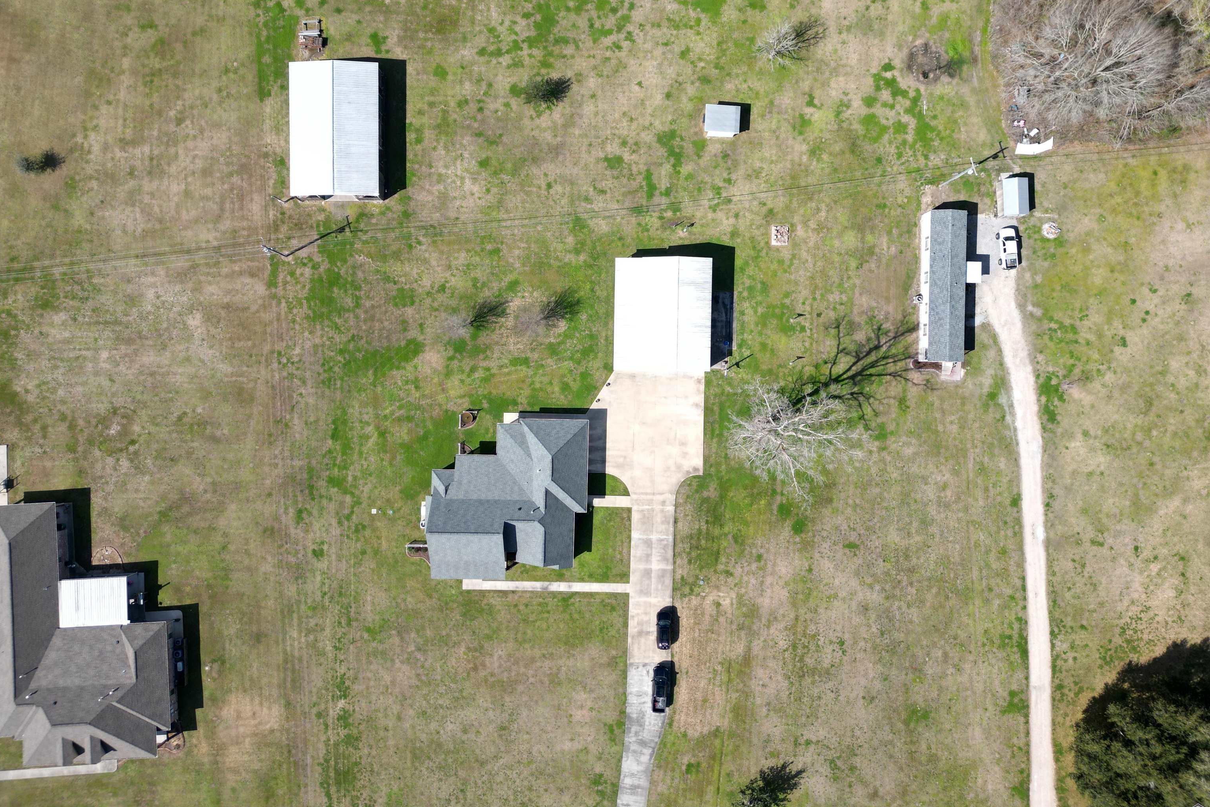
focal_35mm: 25
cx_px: 604
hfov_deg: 71.5
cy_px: 378
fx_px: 840
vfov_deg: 51.3
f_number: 1.7
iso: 110
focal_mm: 6.72
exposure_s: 1/2500
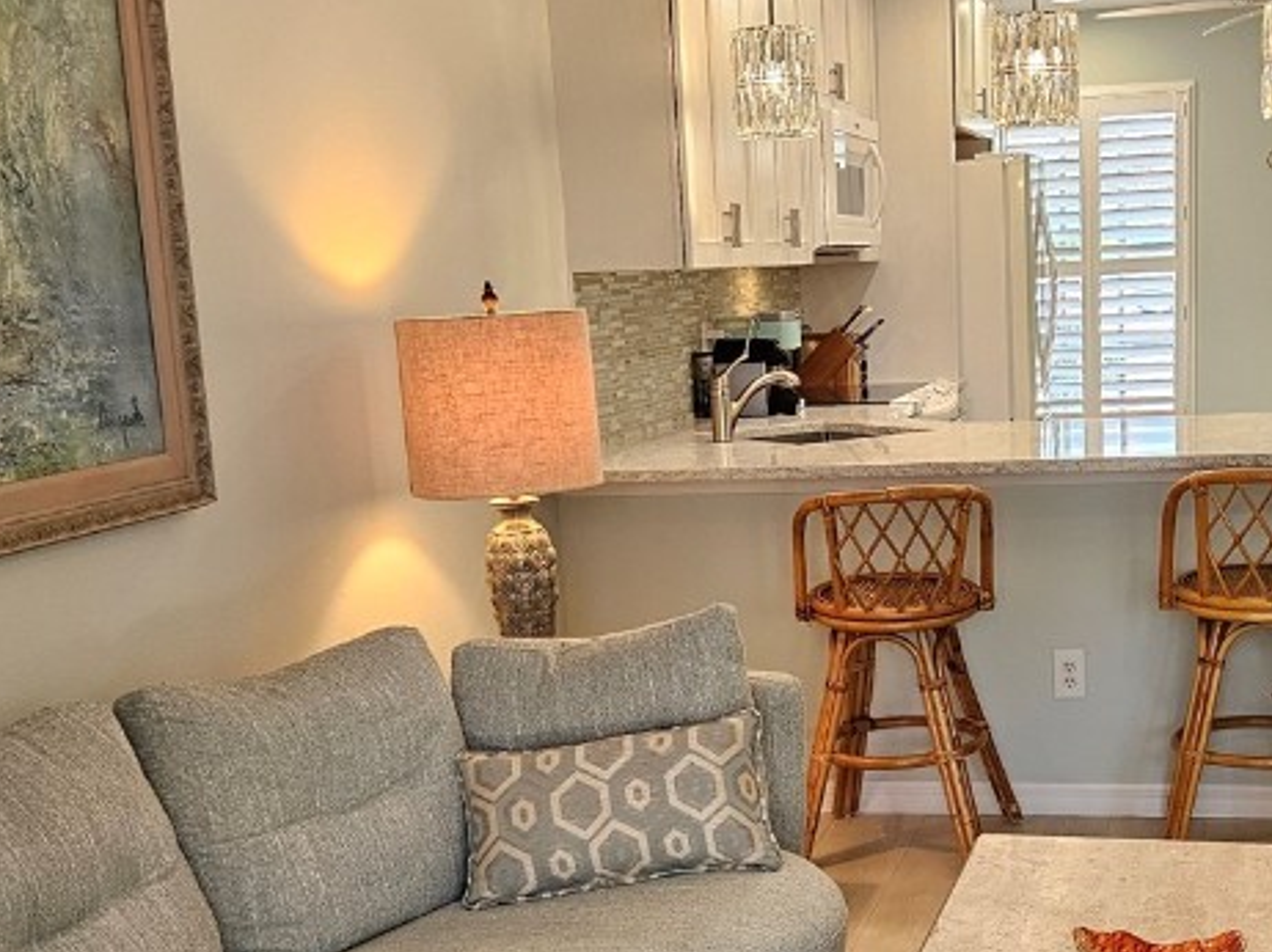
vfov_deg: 28.2
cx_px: 837
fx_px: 1873
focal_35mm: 51
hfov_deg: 37.2
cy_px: 699
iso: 160
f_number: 1.8
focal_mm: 5.4
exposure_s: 1/120
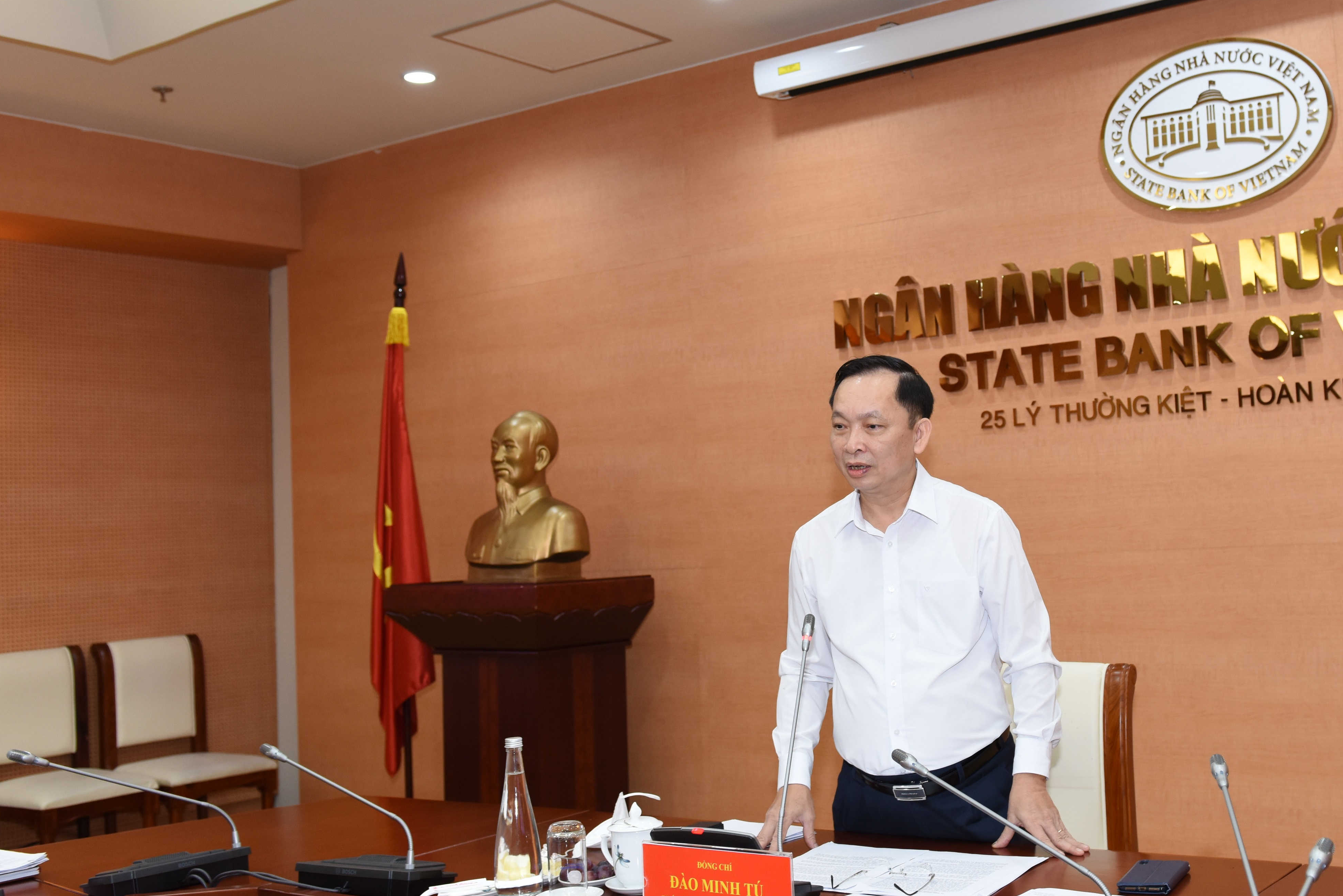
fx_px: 1567
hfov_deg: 45.7
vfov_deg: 31.9
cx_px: 886
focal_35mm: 42
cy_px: 383
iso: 800
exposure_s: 1/60
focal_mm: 28
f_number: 4.5
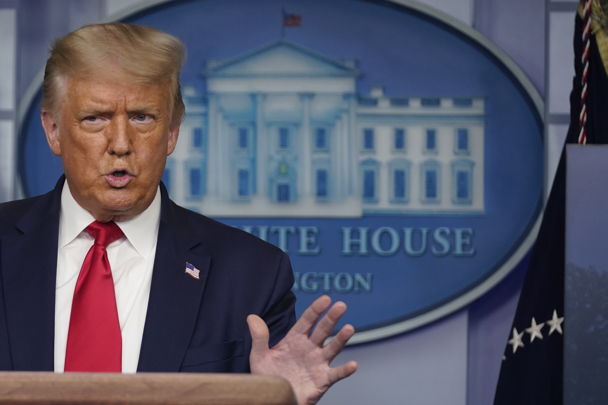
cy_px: 284
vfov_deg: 3.6
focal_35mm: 377
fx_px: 6367
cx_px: 152
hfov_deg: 5.5
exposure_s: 1/640
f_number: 4
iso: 2000
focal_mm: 223
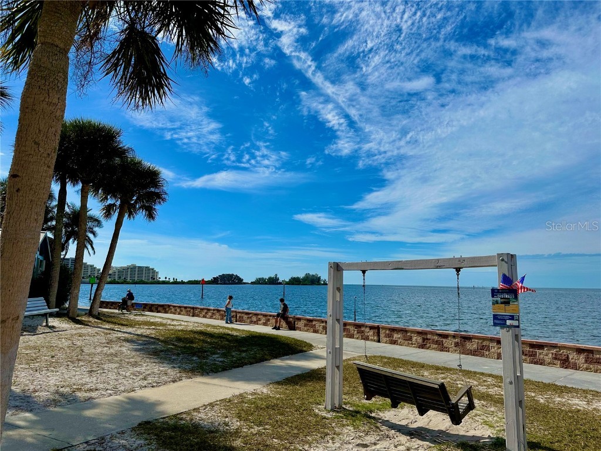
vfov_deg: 56.8
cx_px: 300
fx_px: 417
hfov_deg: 71.6
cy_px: 226
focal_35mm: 24
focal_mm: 6.86
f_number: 1.78
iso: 80
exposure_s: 1/12048
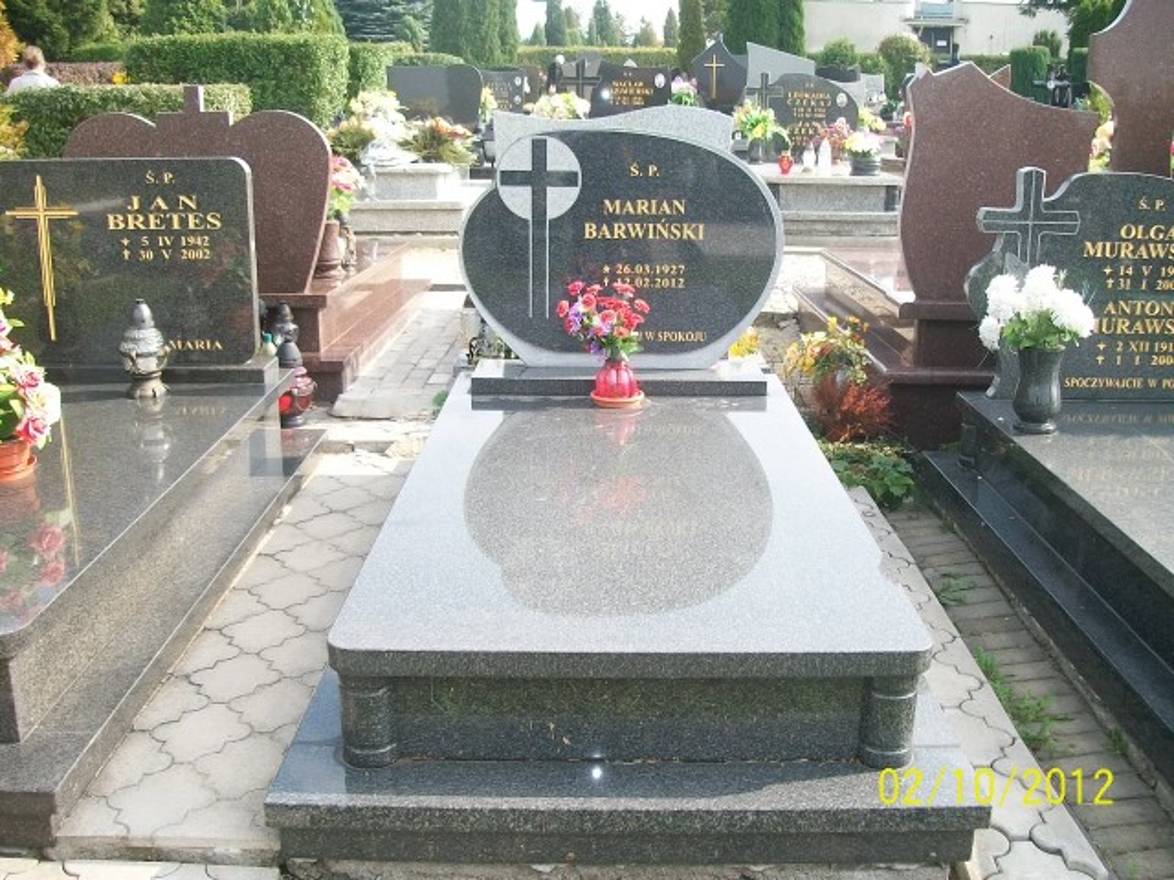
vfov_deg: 39.7
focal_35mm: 36
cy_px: 440
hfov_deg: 51.4
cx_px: 587
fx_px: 1221
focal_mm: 6
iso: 80
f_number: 2.7
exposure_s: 1/320
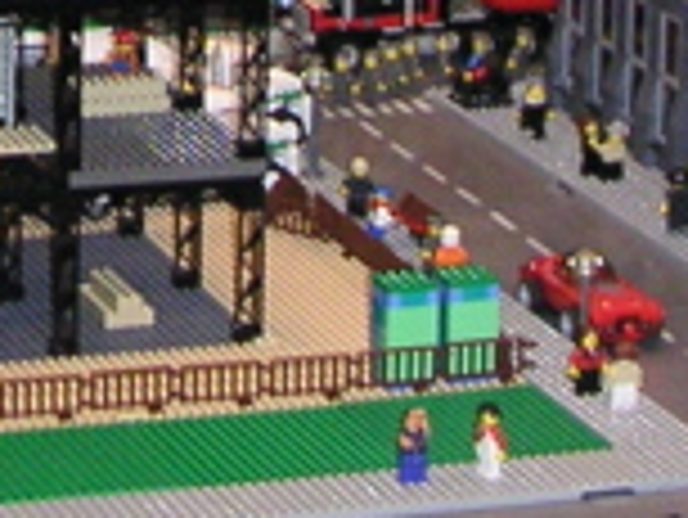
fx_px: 3958
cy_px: -495
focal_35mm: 199
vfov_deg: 7.2
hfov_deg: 9.7
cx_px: -319
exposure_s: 1/45
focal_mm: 6
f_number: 2.8
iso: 160
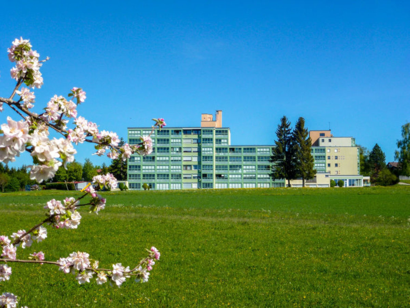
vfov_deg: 29.7
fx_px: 580
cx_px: 205
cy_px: 154
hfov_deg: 38.9
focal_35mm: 49
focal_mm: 8.7
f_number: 4.1
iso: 100
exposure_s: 1/1000
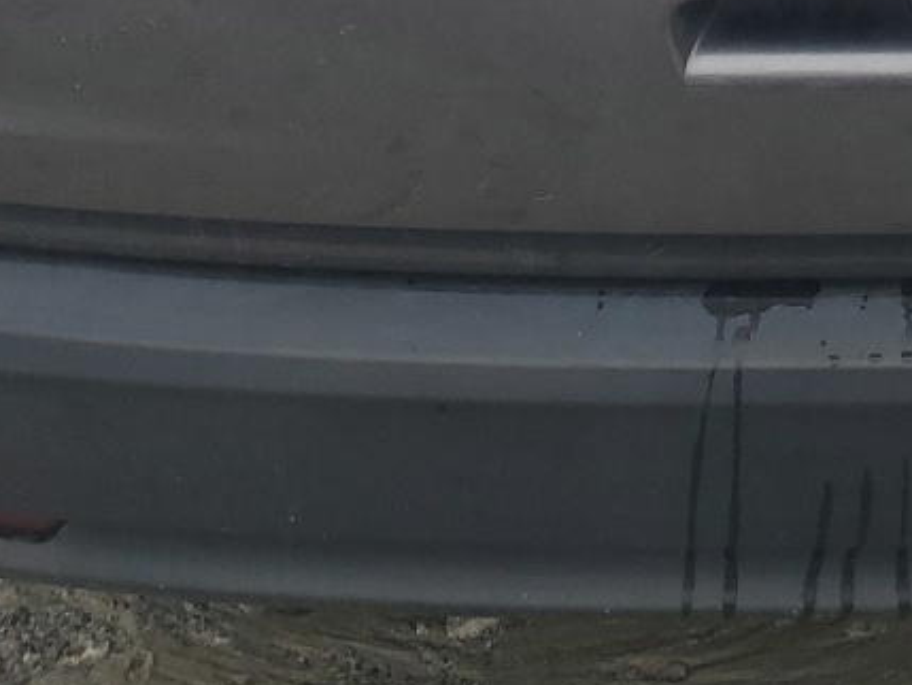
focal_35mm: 97
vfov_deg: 13.9
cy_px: -477
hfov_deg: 19.7
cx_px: 901
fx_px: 2556
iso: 50
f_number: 1.5
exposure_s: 1/455
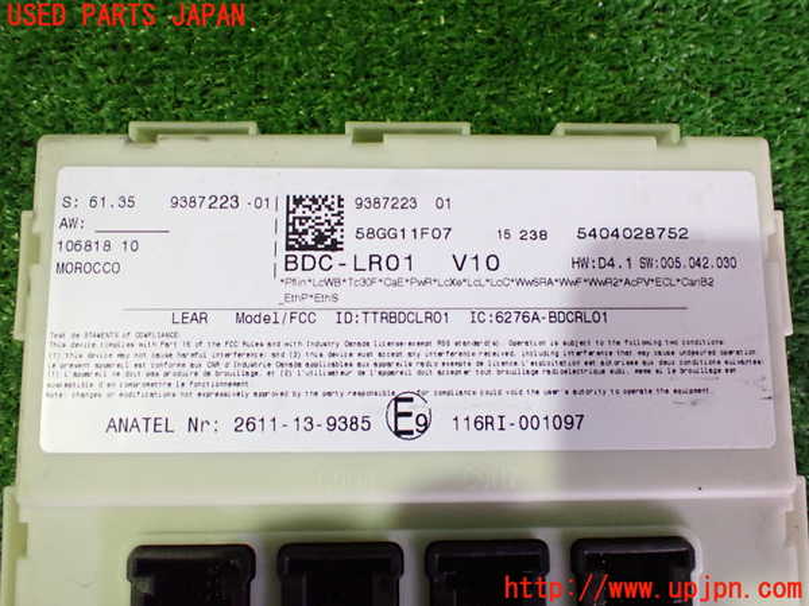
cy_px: 303
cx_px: 404
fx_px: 701
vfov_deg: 46.8
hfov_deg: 60.0
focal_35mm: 30
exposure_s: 1/40
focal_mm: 5.4
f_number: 2.3
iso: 800
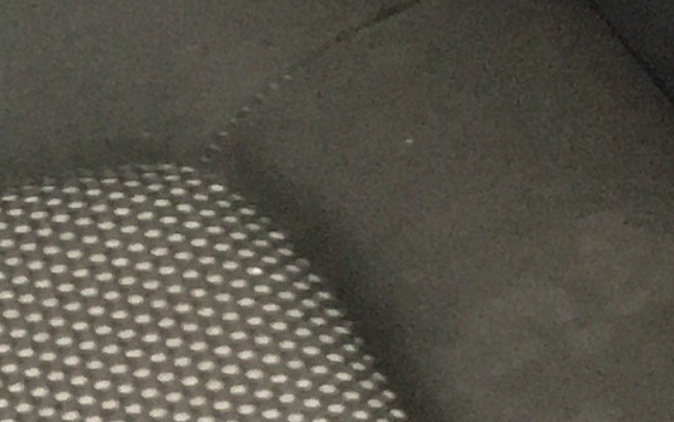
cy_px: 28
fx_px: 4061
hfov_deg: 9.1
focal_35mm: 221
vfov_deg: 5.9
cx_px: -525
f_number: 2.2
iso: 320
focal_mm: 4.15
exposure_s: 1/17
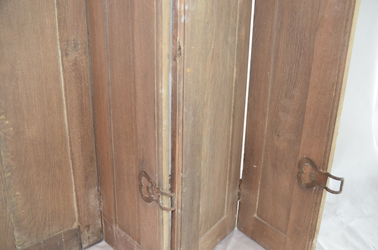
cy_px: 125
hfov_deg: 57.3
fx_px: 346
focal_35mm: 33
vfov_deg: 39.8
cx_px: 189
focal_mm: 22
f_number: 3.5
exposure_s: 1/60
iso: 1800
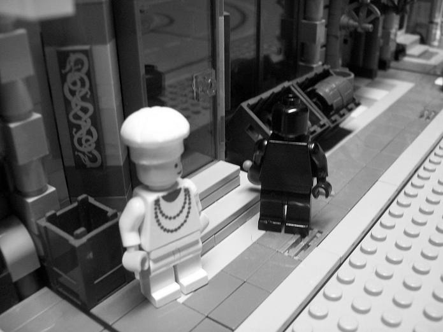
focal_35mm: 36
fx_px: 461
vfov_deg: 39.6
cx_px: 222
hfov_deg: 51.4
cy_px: 166
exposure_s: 1/15
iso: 160
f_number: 2.7
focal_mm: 6
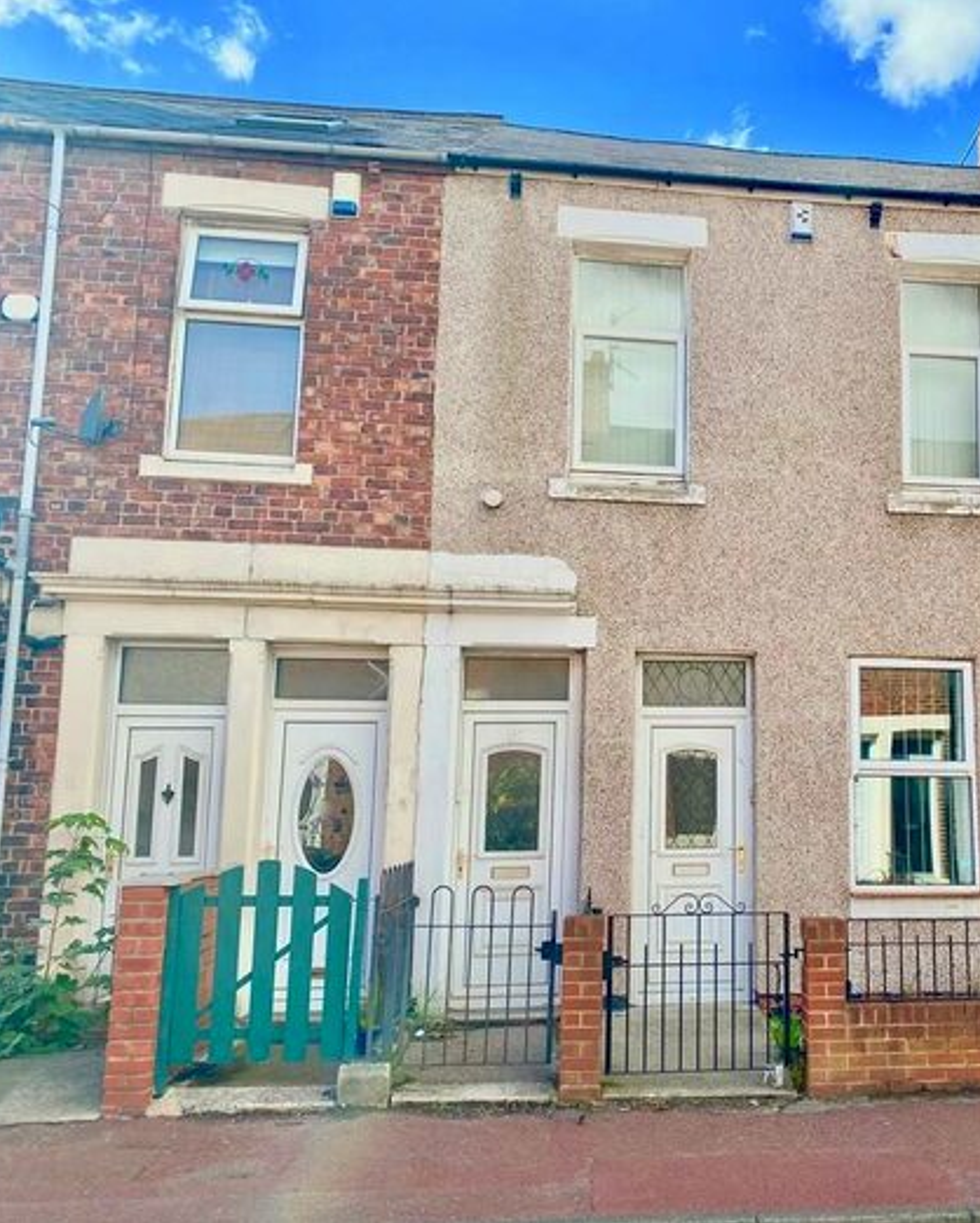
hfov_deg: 41.8
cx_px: 757
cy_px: 613
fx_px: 1232
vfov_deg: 52.8
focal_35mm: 34
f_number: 1.8
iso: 32
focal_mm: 4.25
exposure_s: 1/1218
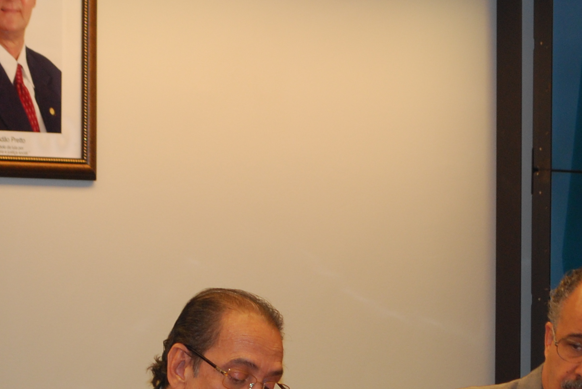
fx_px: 3383
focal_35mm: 209
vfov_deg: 6.6
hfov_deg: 9.8
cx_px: 304
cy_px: 246
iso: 320
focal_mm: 52
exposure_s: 1/60
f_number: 5.6
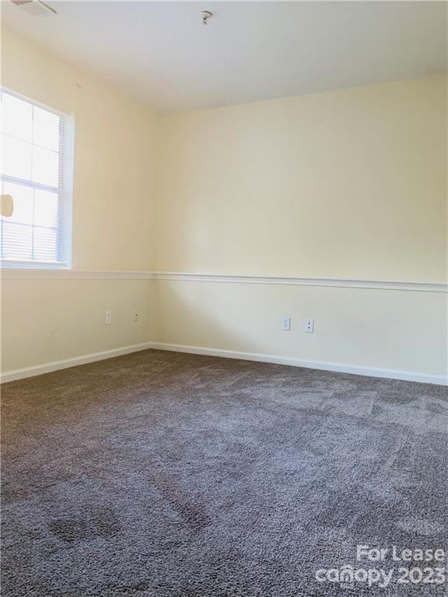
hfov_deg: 53.1
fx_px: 449
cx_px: 224
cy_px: 298
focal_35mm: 26
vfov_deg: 67.3
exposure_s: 1/60
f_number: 1.8
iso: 200
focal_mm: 4.25
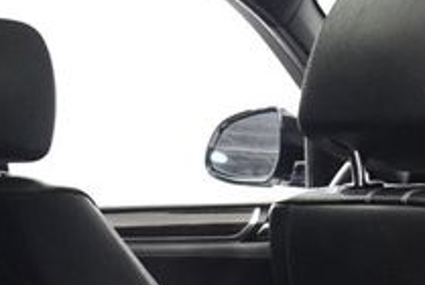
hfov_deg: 18.5
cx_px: 283
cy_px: 293
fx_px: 1300
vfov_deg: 12.3
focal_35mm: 110
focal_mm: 18
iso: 3600
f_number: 3.5
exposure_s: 1/60
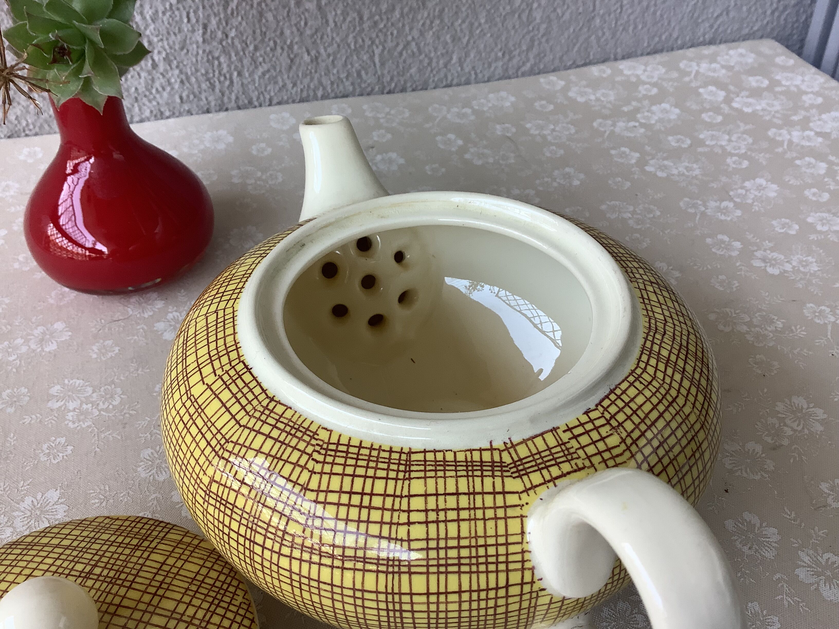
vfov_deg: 45.4
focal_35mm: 31
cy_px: 314
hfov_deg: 58.4
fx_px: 751
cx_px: 420
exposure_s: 1/60
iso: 50
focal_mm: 3.3
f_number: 2.4
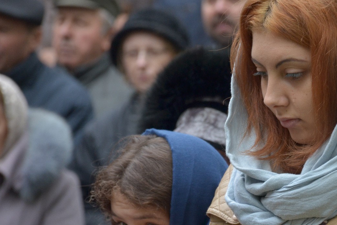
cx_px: 300
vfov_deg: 3.6
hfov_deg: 5.3
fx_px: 3622
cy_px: 152
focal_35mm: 387
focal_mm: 140
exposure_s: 1/200
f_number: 5.6
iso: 640
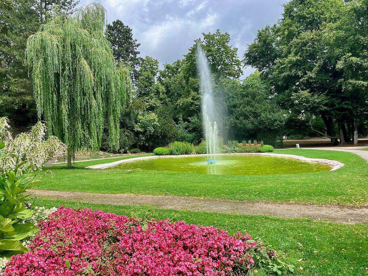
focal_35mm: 28
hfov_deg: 63.4
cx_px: 184
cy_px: 138
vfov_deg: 49.7
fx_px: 298
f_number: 1.8
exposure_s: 1/867
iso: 32
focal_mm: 3.99
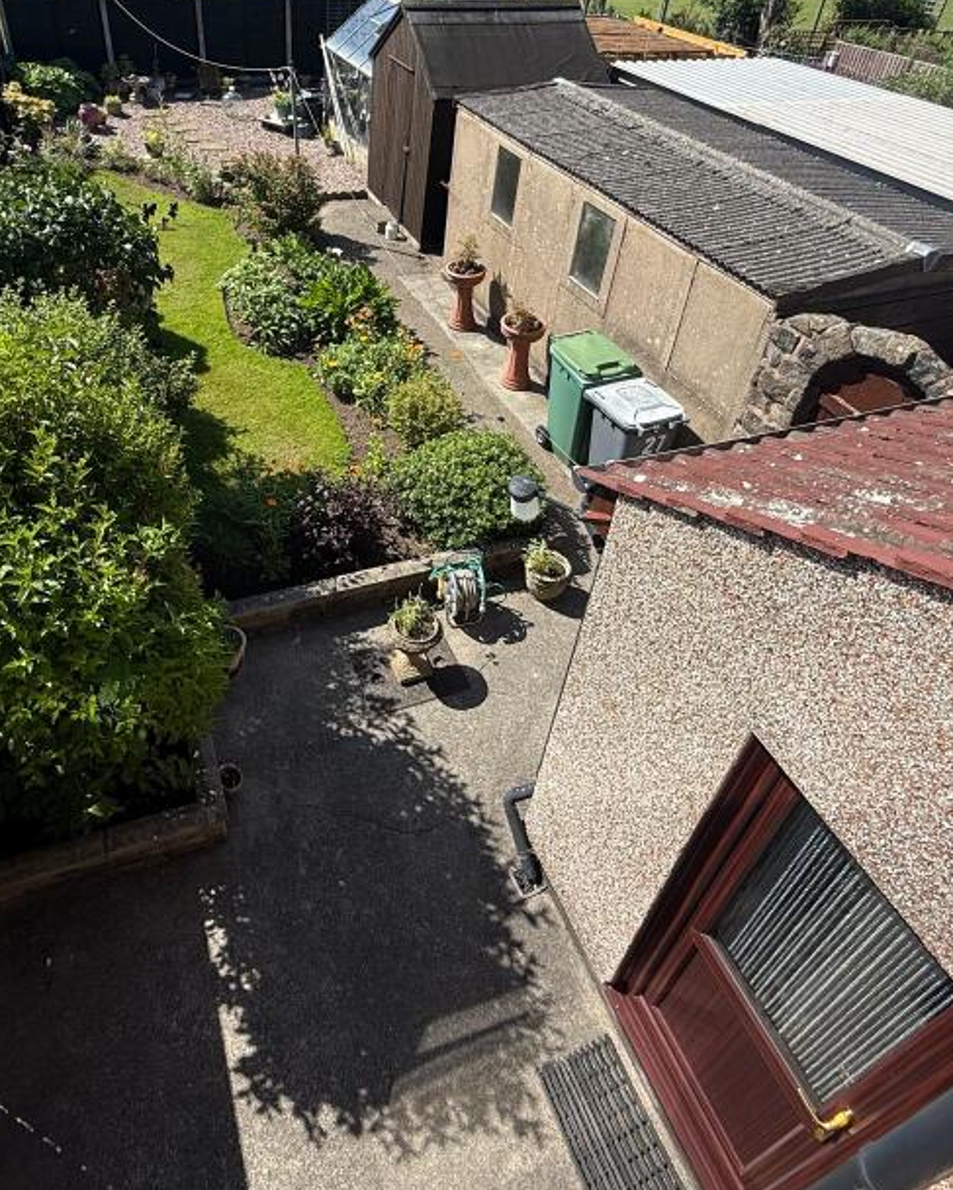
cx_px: 399
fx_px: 810
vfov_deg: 71.4
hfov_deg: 60.6
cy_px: 444
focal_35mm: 23
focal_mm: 2.22
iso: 50
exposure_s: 1/1145
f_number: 2.2
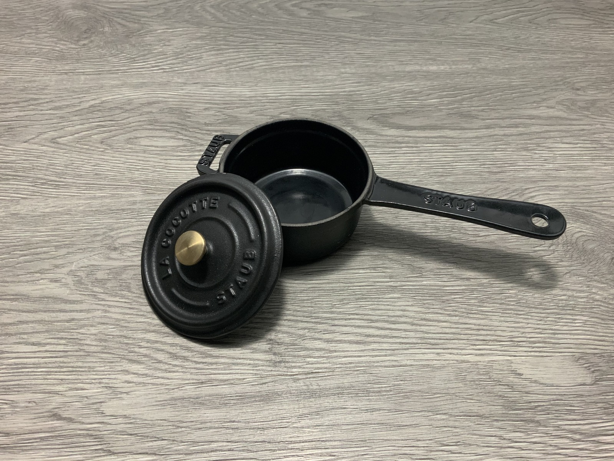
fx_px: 514
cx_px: 307
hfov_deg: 61.7
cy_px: 230
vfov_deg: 48.2
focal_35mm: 29
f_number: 1.8
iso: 160
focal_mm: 3
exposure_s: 1/60
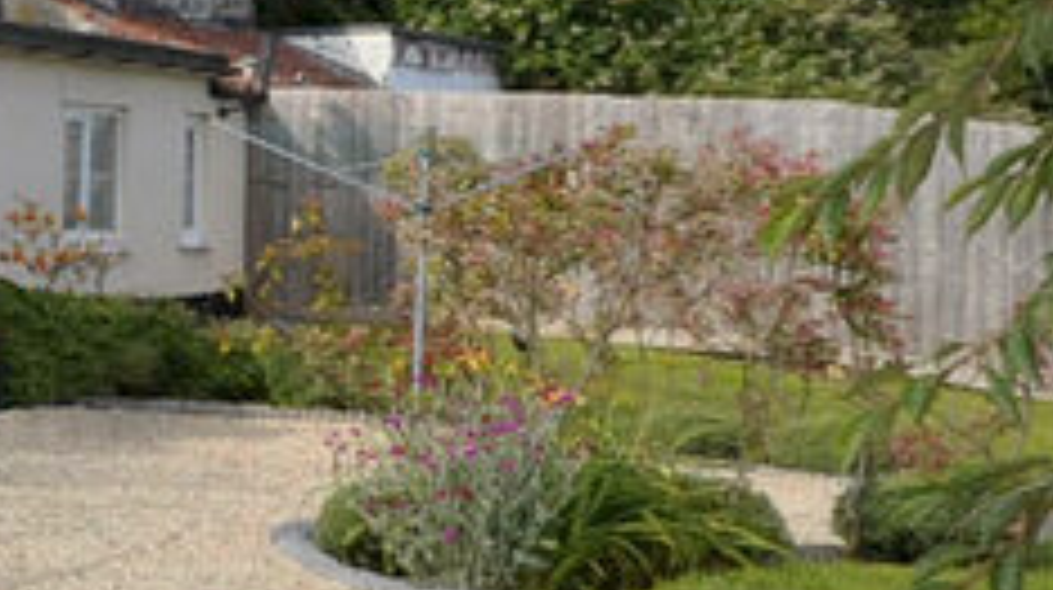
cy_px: -209
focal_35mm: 47
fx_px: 1311
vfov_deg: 22.3
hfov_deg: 31.9
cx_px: -356
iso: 200
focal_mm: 10
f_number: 8
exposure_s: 1/200
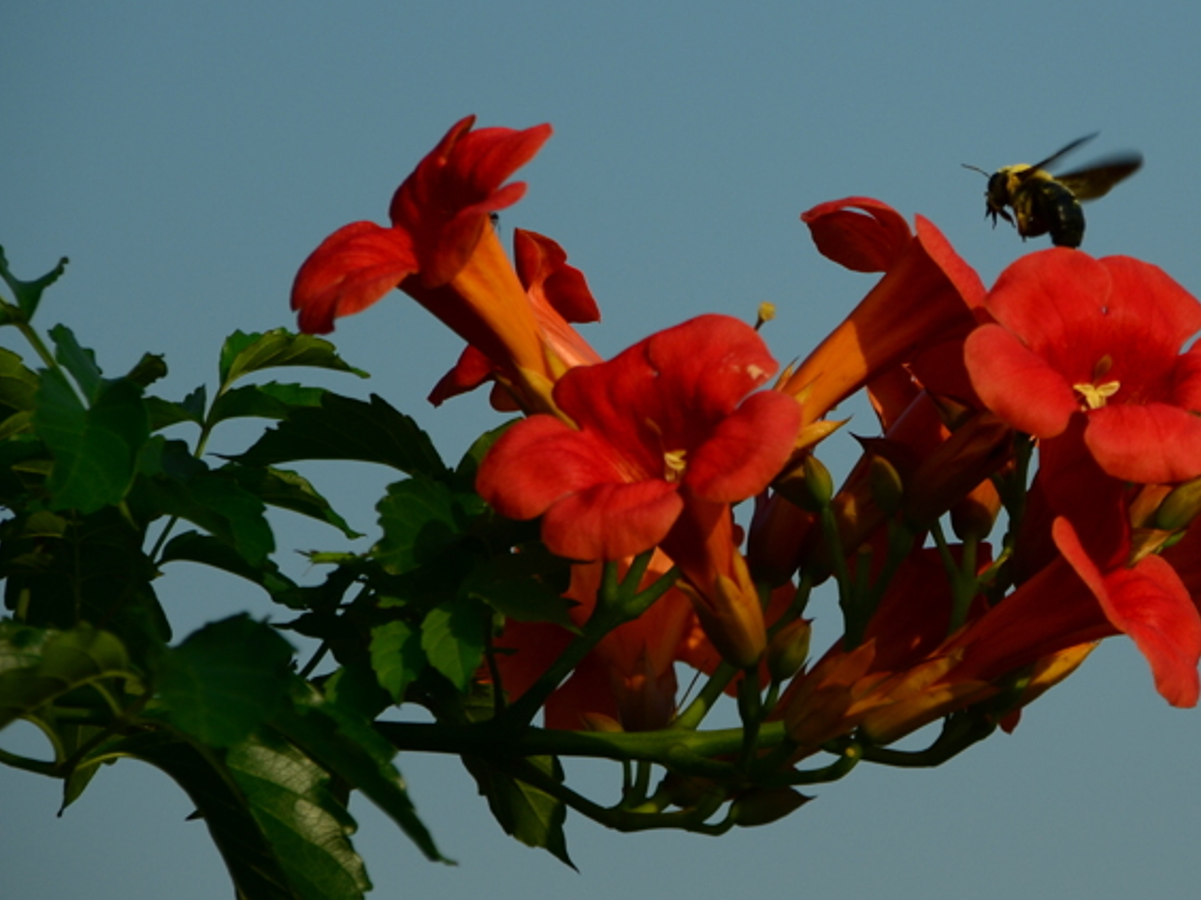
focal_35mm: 470
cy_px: 285
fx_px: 16307
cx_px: 992
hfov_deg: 4.2
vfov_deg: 3.2
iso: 200
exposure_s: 1/1600
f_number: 6
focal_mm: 180
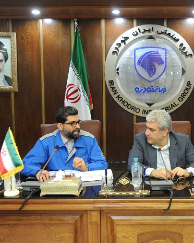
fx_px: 352
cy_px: 122
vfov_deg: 38.0
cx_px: 148
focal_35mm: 49
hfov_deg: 30.3
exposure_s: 1/250
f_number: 3.8
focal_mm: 34
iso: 5000
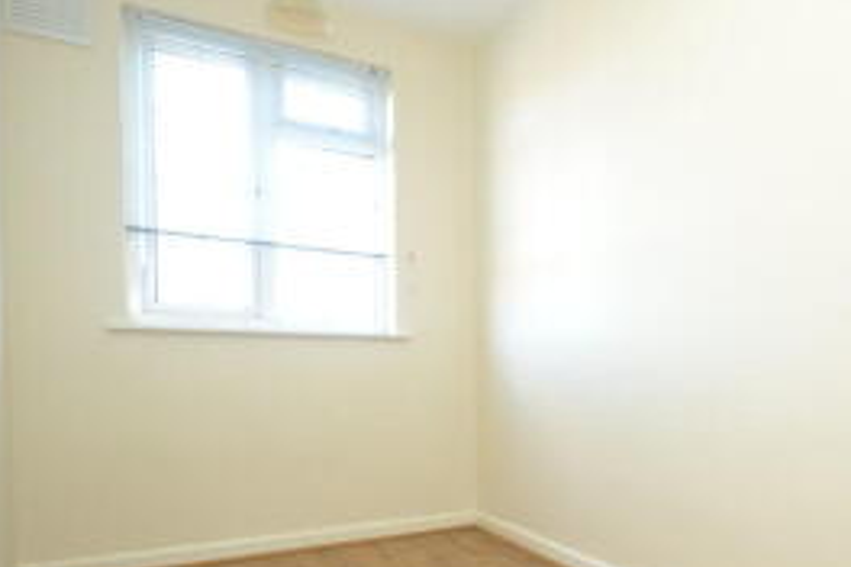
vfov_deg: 46.7
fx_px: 638
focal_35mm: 27
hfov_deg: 63.9
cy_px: 401
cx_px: 625
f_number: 3.5
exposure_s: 1/60
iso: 400
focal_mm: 10
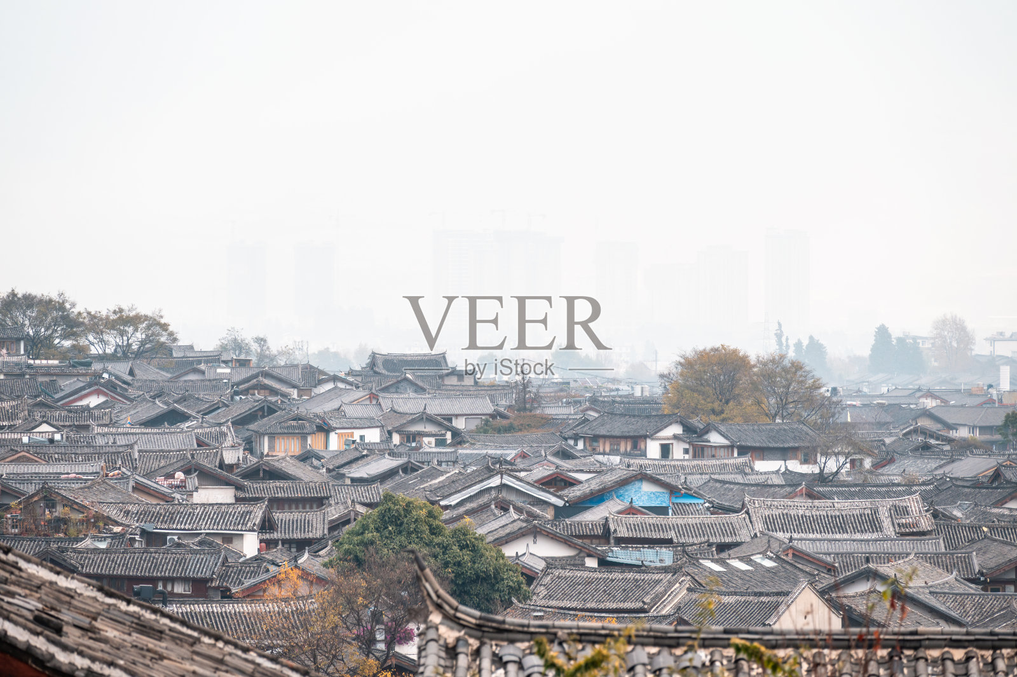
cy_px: 338
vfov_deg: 6.9
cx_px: 508
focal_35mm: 200
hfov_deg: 10.3
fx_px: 5647
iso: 250
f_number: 7.1
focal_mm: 200
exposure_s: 1/500
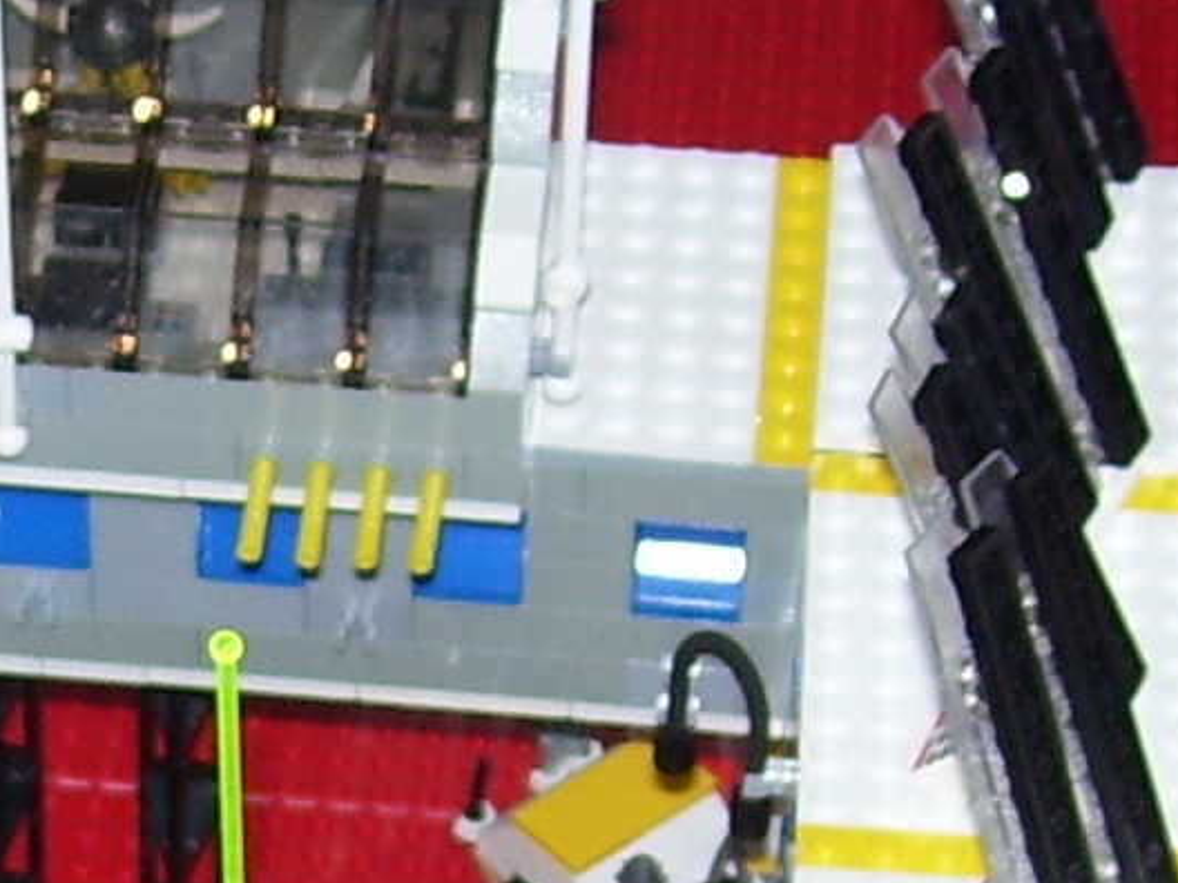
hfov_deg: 12.2
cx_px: -324
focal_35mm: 157
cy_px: 1032
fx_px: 5343
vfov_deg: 9.3
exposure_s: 1/60
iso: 80
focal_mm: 6
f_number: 2.7
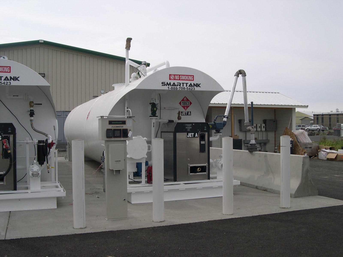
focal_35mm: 38
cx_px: 172
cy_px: 128
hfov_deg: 49.0
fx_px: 377
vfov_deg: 37.7
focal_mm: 8
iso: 100
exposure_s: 1/231
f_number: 7.6
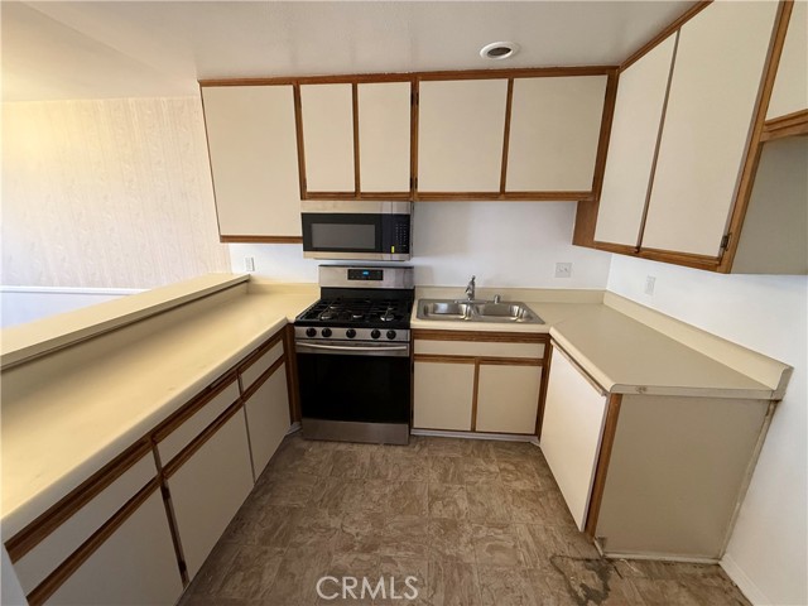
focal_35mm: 14
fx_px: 327
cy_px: 303
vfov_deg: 85.7
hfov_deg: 102.1
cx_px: 404
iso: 500
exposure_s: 1/60
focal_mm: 2.22
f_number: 2.2
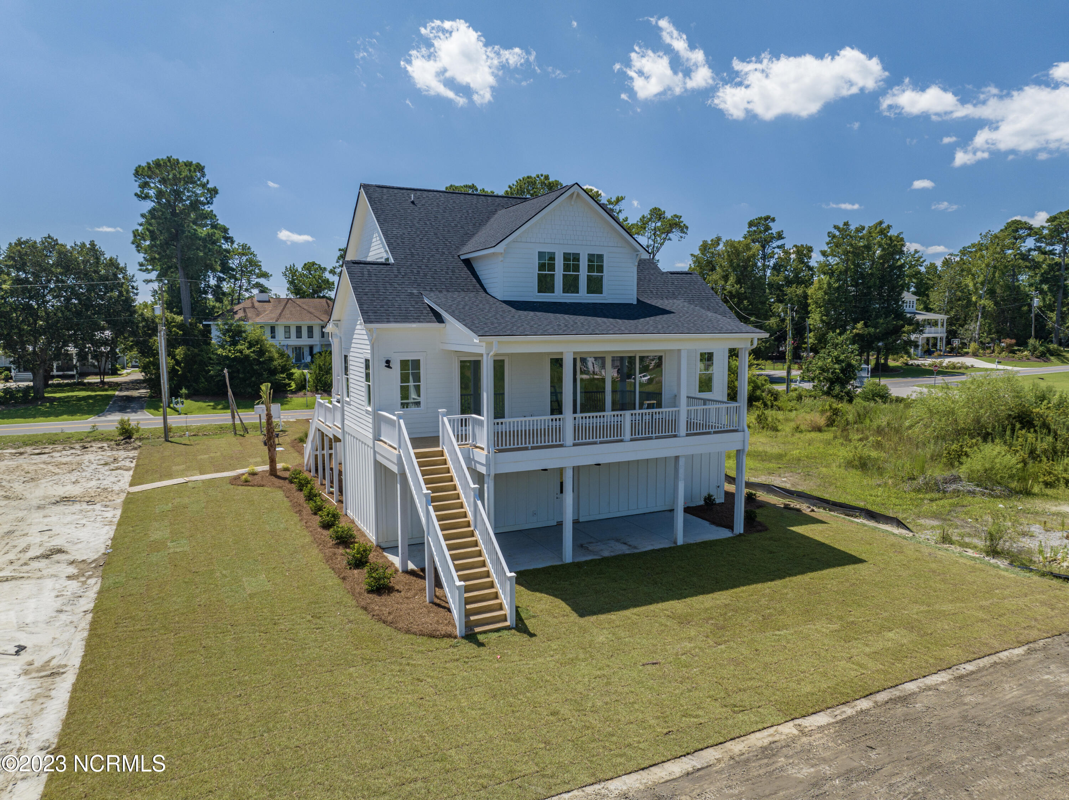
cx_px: 534
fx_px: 741
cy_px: 400
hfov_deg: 71.6
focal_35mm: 24
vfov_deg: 56.8
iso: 100
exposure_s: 1/500
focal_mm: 12.29
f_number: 4
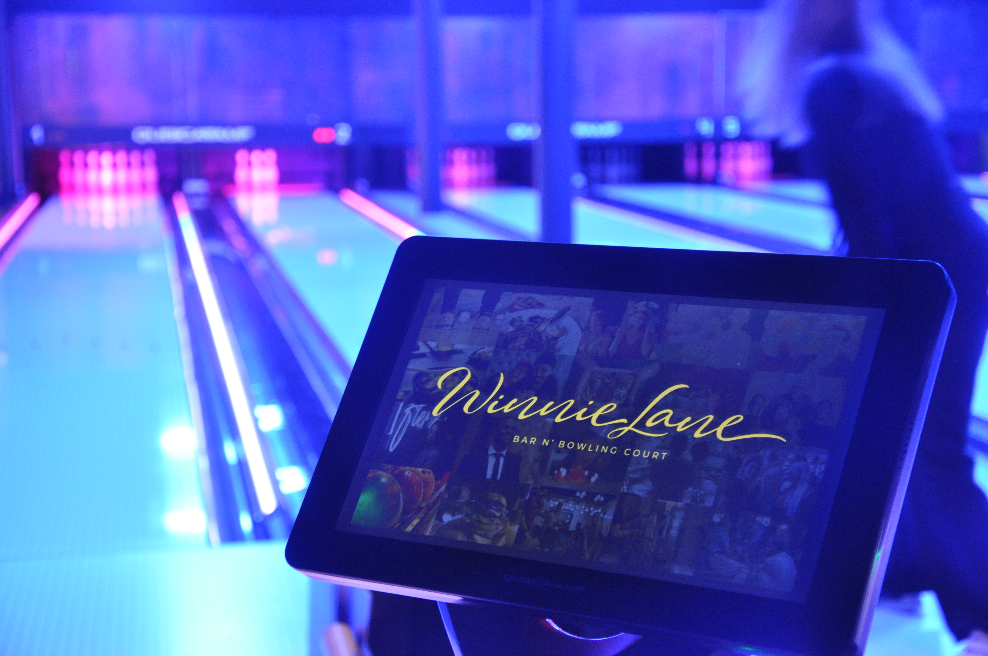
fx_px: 2138
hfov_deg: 26.0
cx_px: 494
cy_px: 328
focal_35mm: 78
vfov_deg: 17.4
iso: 1600
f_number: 5
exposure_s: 1/15
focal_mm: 52
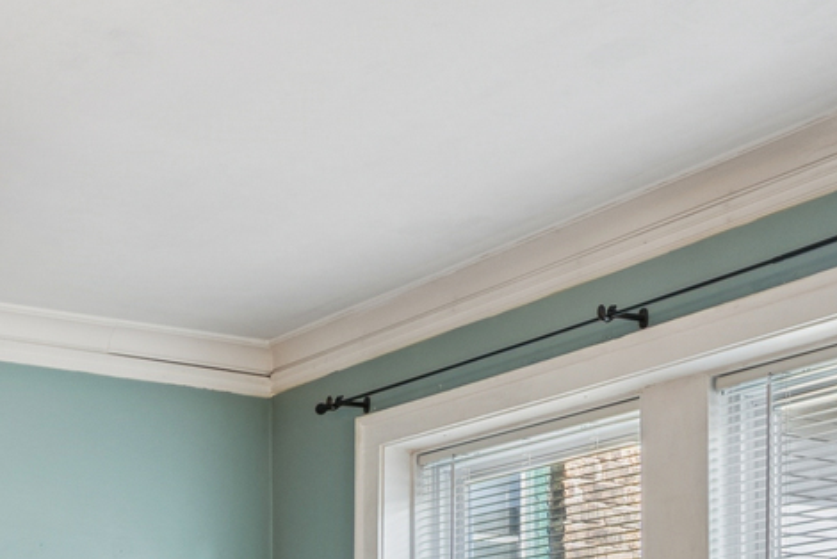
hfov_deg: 29.4
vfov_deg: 19.7
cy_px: 778
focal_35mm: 62
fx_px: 1442
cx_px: -69
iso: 250
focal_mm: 12
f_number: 8
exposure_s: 1/20
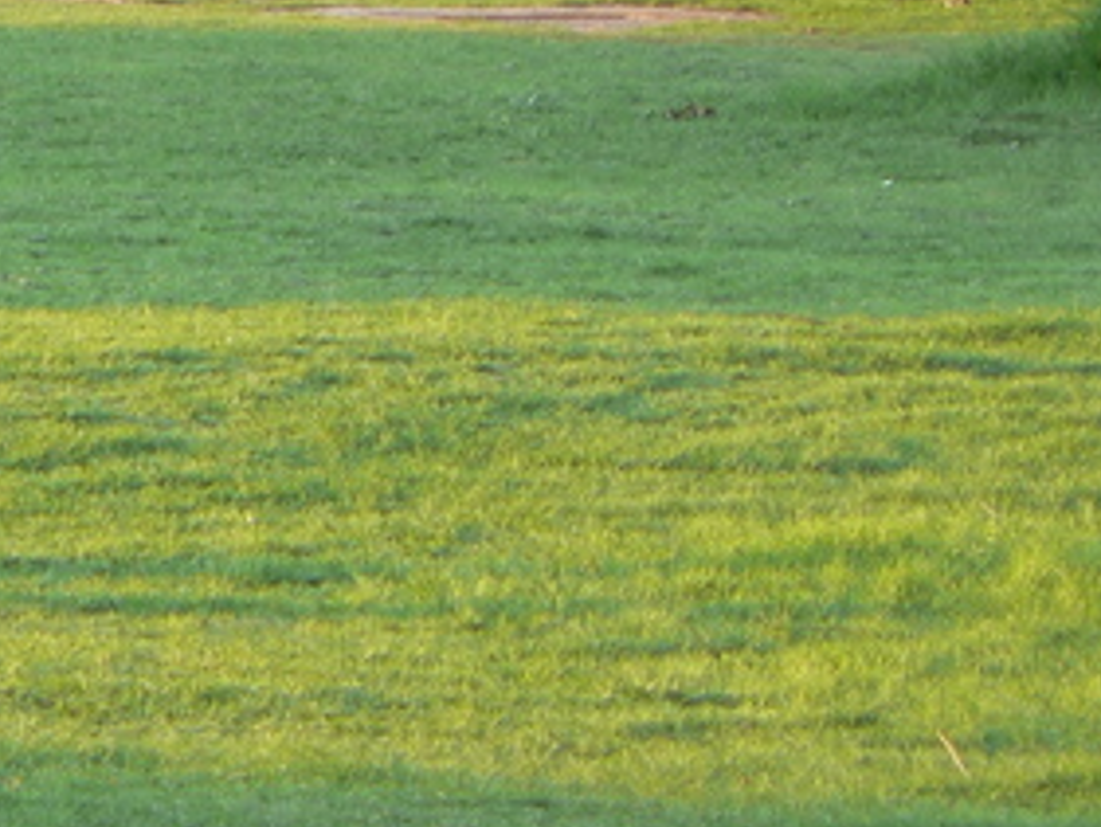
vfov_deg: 2.1
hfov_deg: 2.8
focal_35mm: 706
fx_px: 22465
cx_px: -392
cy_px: 118
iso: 80
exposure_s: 1/60
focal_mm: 41.3
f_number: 3.6
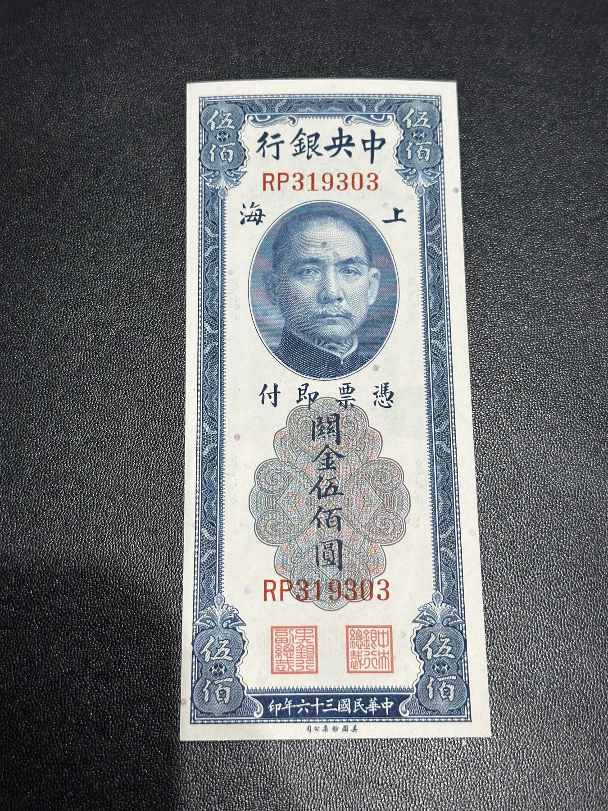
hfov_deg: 30.3
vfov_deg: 39.7
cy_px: 406
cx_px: 304
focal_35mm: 48
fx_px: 1124
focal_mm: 6.86
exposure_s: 1/50
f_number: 1.78
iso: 100
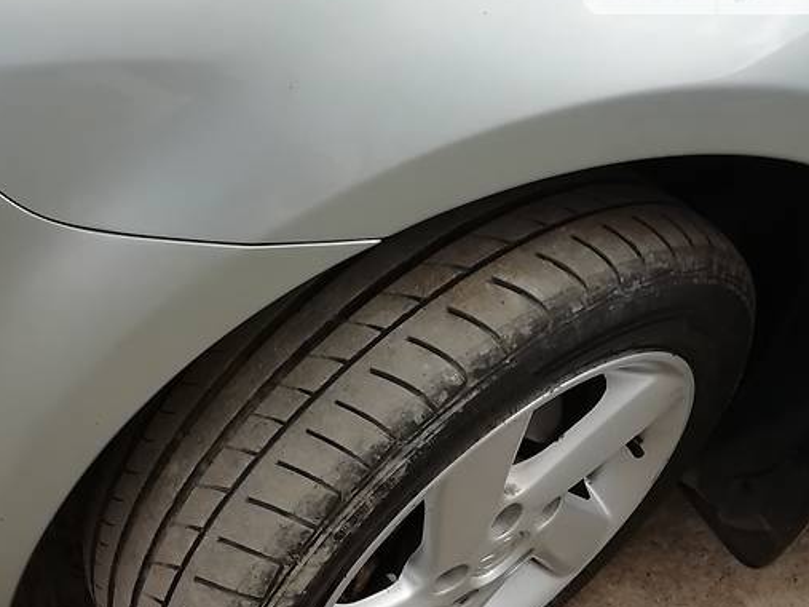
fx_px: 958
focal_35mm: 41
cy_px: 406
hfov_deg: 44.2
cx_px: 198
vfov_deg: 34.8
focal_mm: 3.5
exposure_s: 1/444
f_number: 2.2
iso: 50
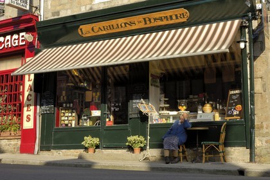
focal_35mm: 51
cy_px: 90
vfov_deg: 26.5
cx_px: 135
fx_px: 382
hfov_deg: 38.9
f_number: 7.6
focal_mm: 34
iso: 100
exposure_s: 1/160
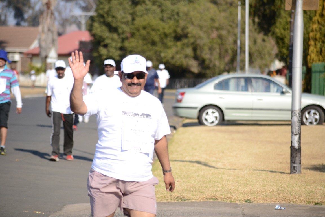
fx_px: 2099
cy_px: 108
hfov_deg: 8.9
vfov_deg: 5.9
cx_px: 162
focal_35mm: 232
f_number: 7.1
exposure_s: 1/4000
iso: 800
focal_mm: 155
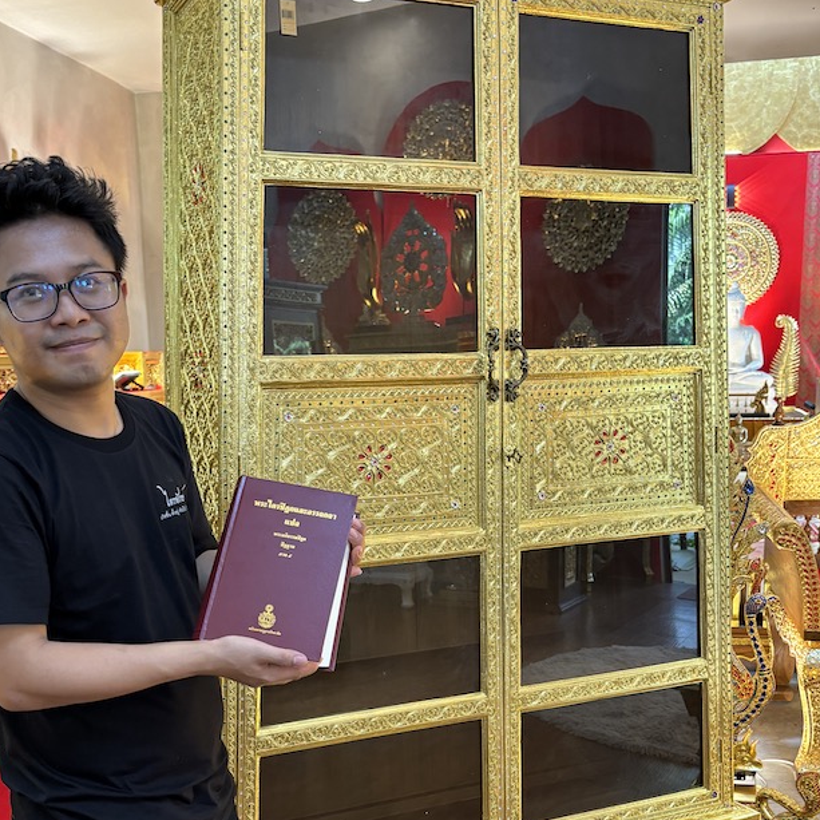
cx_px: 421
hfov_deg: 47.2
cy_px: 469
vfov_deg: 47.1
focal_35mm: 35
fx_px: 938
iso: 160
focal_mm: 5.96
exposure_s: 1/50
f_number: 1.6
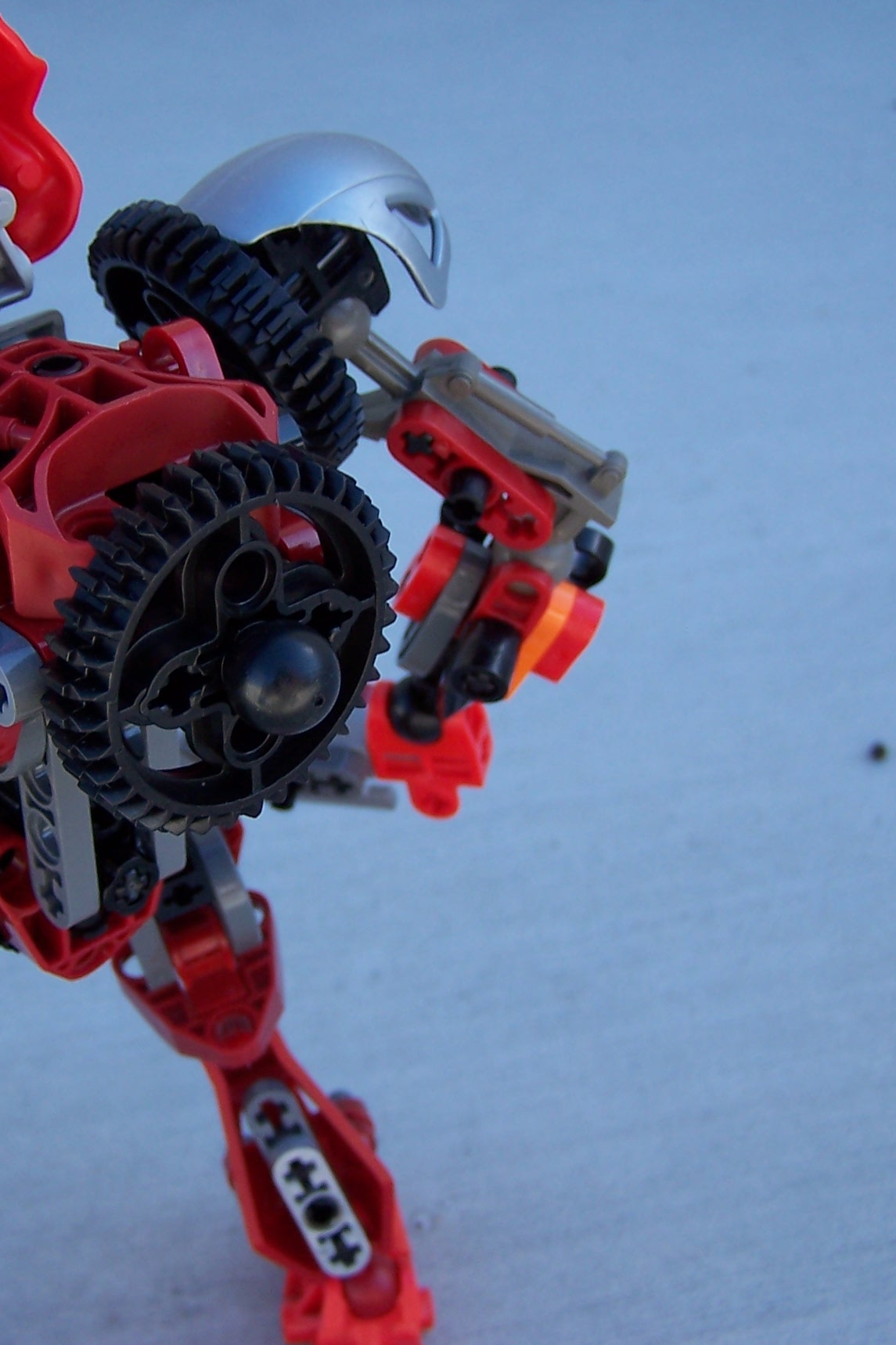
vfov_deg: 37.5
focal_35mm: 53
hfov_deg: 25.4
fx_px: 1979
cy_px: 670
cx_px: 294
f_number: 2.8
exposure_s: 1/250
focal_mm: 6.3
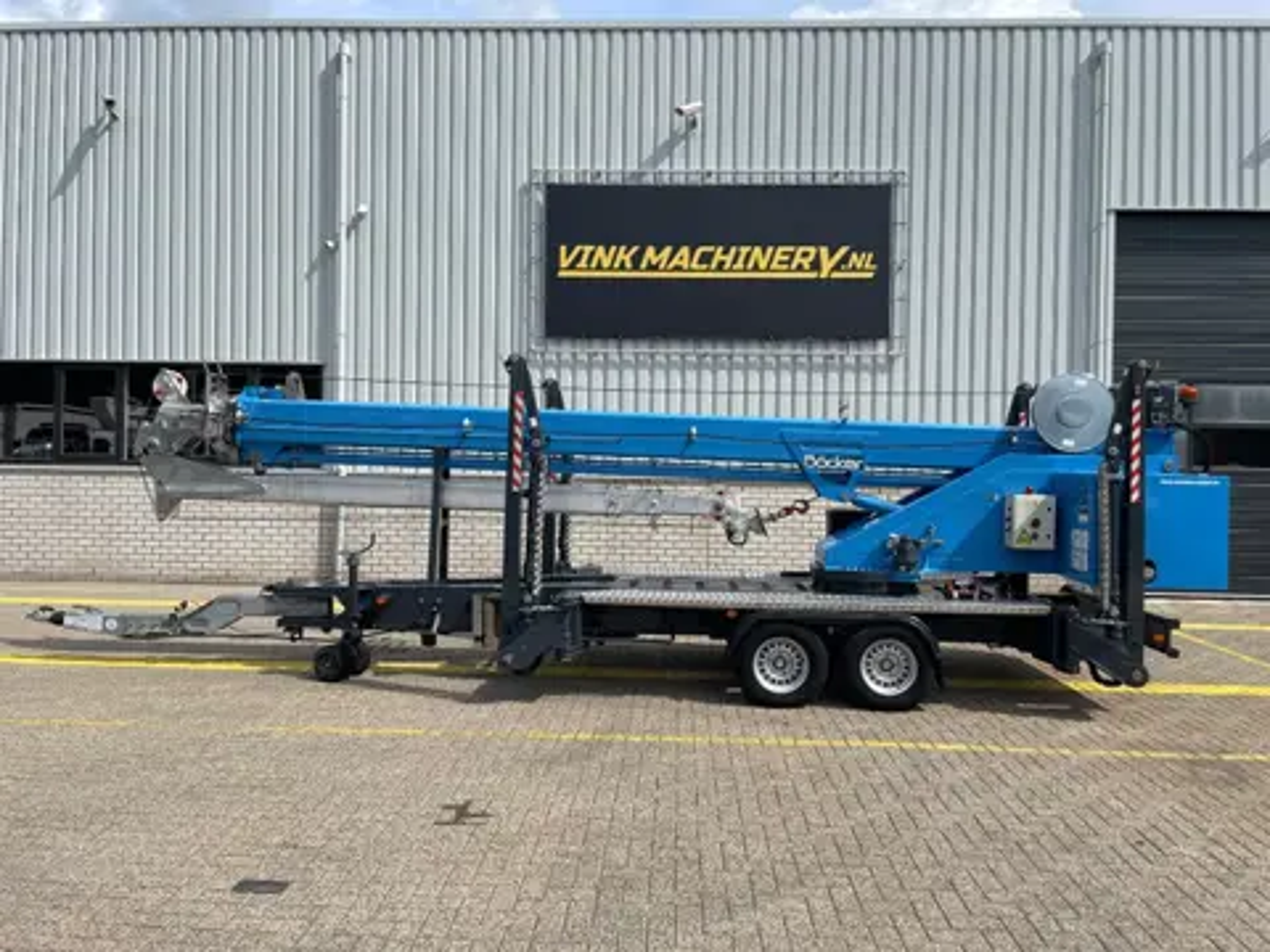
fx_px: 954
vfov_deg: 53.1
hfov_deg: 67.3
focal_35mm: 26
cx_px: 635
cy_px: 476
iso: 32
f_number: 1.6
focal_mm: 4.2
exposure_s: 1/3509
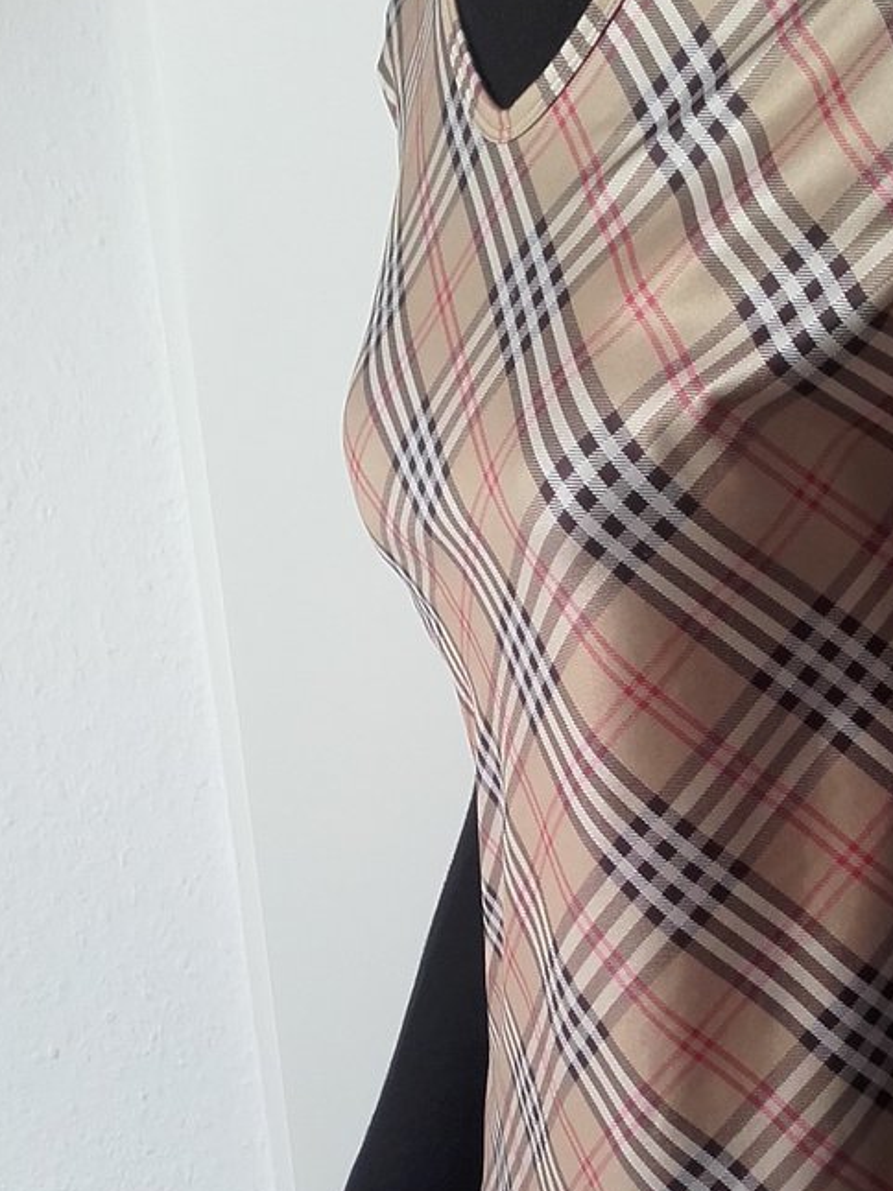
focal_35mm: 64
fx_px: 2203
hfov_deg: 22.6
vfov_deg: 30.1
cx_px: 703
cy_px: 794
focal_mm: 3.31
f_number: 2.2
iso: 70
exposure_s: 1/33
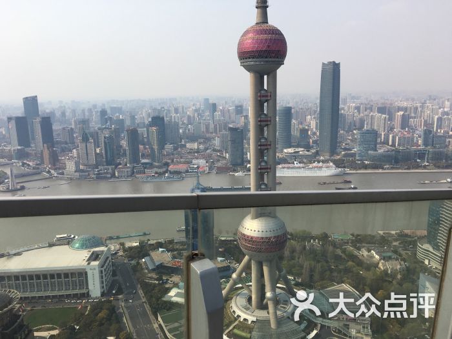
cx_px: 226
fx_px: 379
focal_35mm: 29
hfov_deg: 61.7
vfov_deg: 48.2
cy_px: 170
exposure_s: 1/2137
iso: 25
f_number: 2.2
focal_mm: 4.15
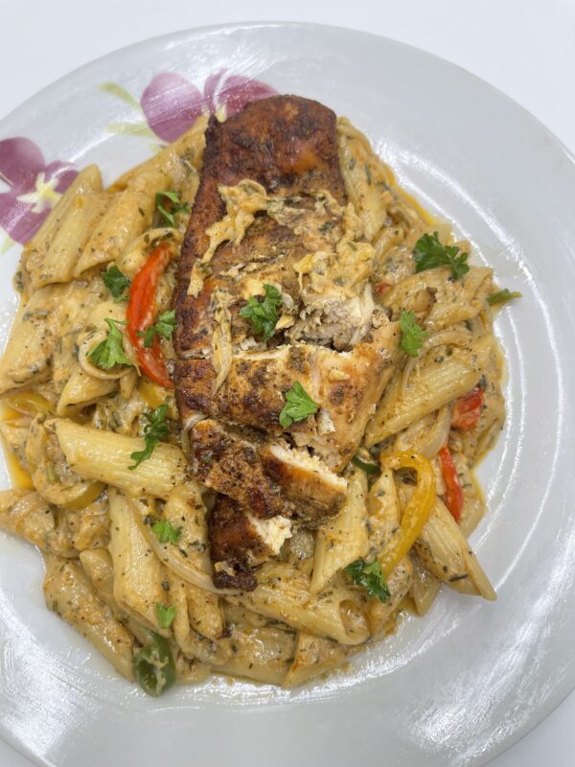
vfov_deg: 69.4
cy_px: 384
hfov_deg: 54.9
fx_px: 554
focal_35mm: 25
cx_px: 288
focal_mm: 5.1
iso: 50
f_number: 1.6
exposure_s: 1/121
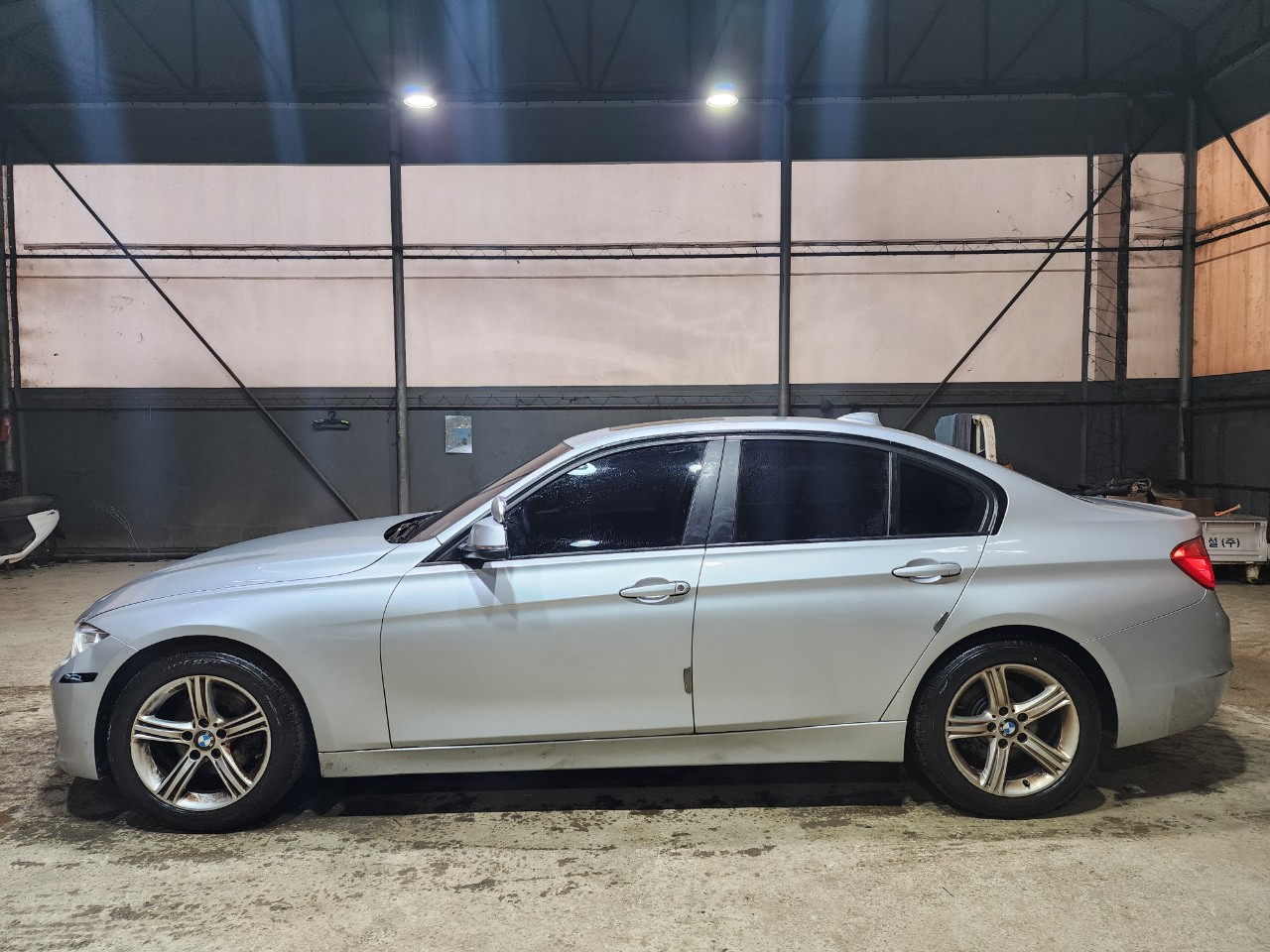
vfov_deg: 58.9
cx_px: 635
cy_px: 476
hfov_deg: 73.9
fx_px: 844
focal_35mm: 23
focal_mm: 6.4
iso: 160
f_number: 1.8
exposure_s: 1/120
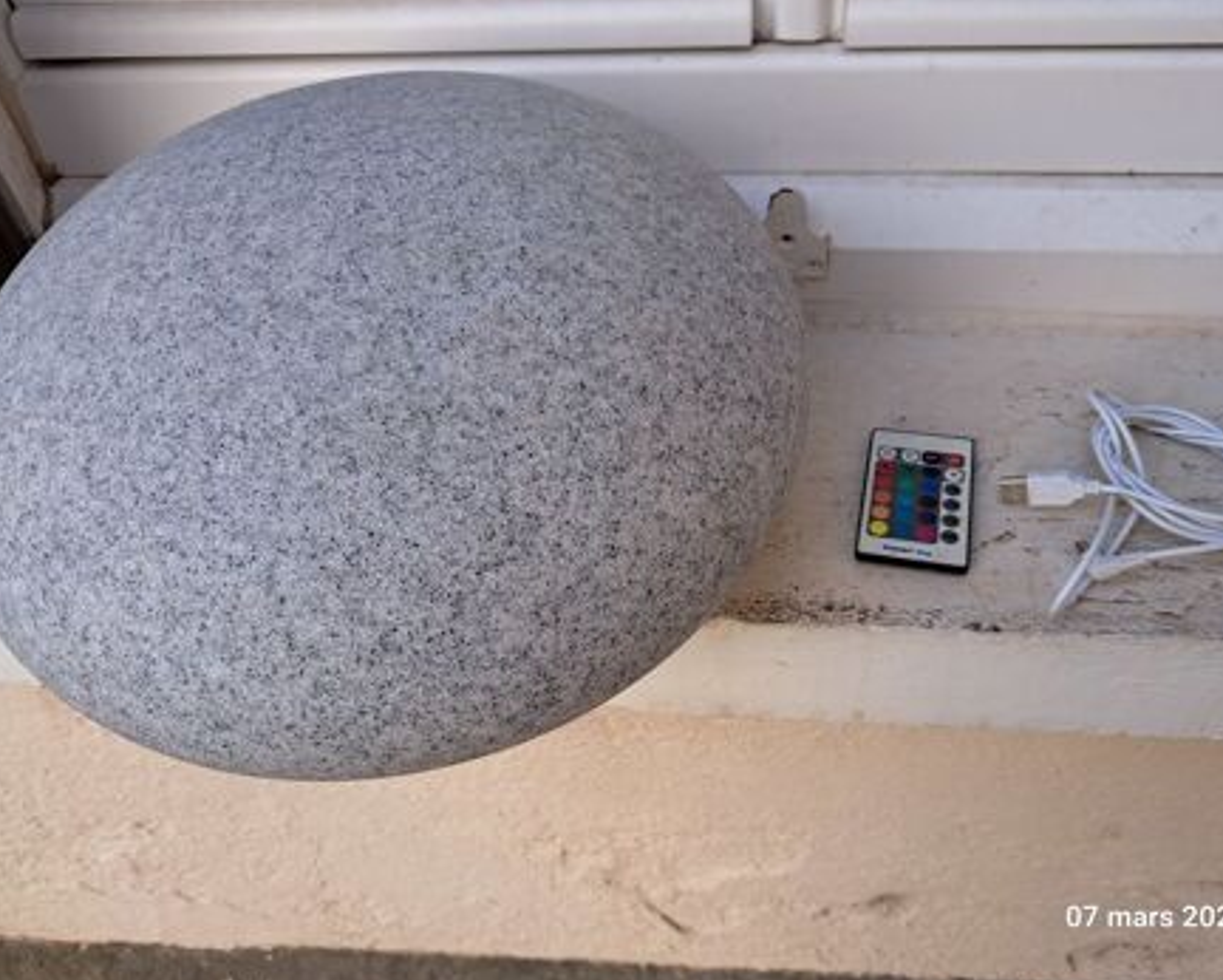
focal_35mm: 26
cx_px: 634
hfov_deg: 66.0
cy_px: 484
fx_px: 942
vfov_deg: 55.0
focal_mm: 5.23
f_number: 1.8
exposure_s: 1/176
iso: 50
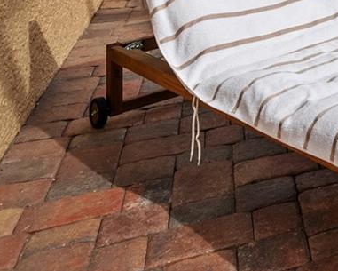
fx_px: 670
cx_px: 586
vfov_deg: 18.4
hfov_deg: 20.8
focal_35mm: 67
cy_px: -201
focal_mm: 17
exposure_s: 1/60
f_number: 9
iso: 320
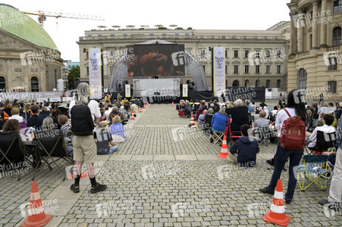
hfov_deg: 73.8
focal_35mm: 24
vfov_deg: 53.1
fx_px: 228
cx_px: 171
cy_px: 114
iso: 400
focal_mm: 24
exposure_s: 1/160
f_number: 9
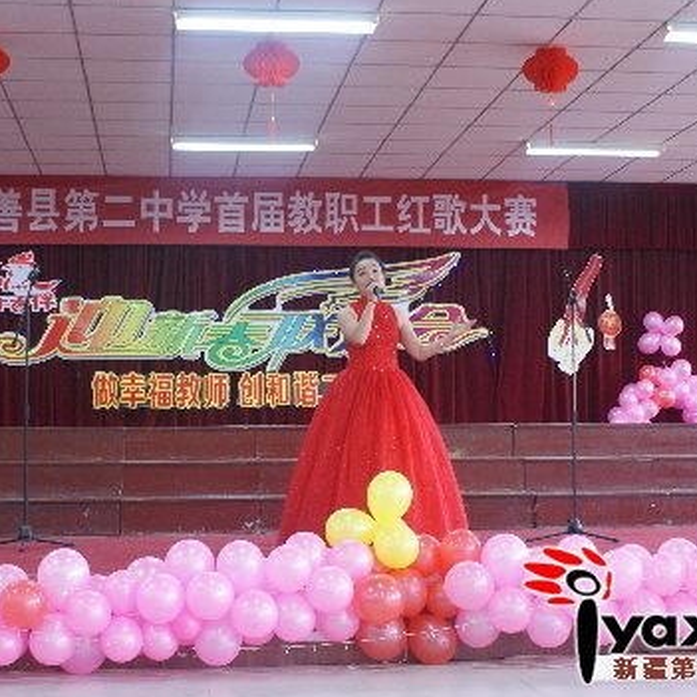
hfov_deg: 28.6
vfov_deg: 28.6
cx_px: 351
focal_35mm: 60
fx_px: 1367
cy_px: 355
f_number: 5
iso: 400
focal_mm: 30
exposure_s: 1/15
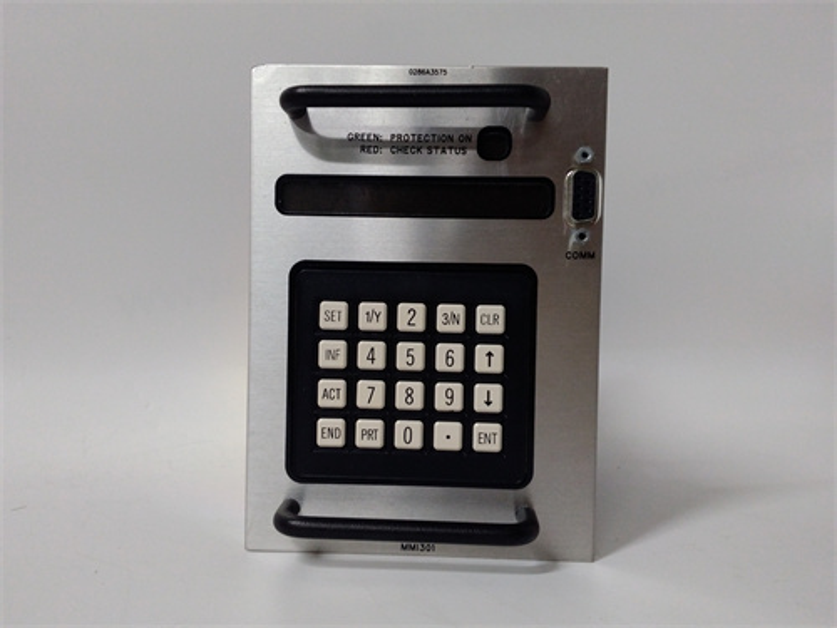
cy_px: 314
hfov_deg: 65.3
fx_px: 653
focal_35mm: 27
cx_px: 418
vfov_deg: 51.4
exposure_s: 1/33
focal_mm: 3.79
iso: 331
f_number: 2
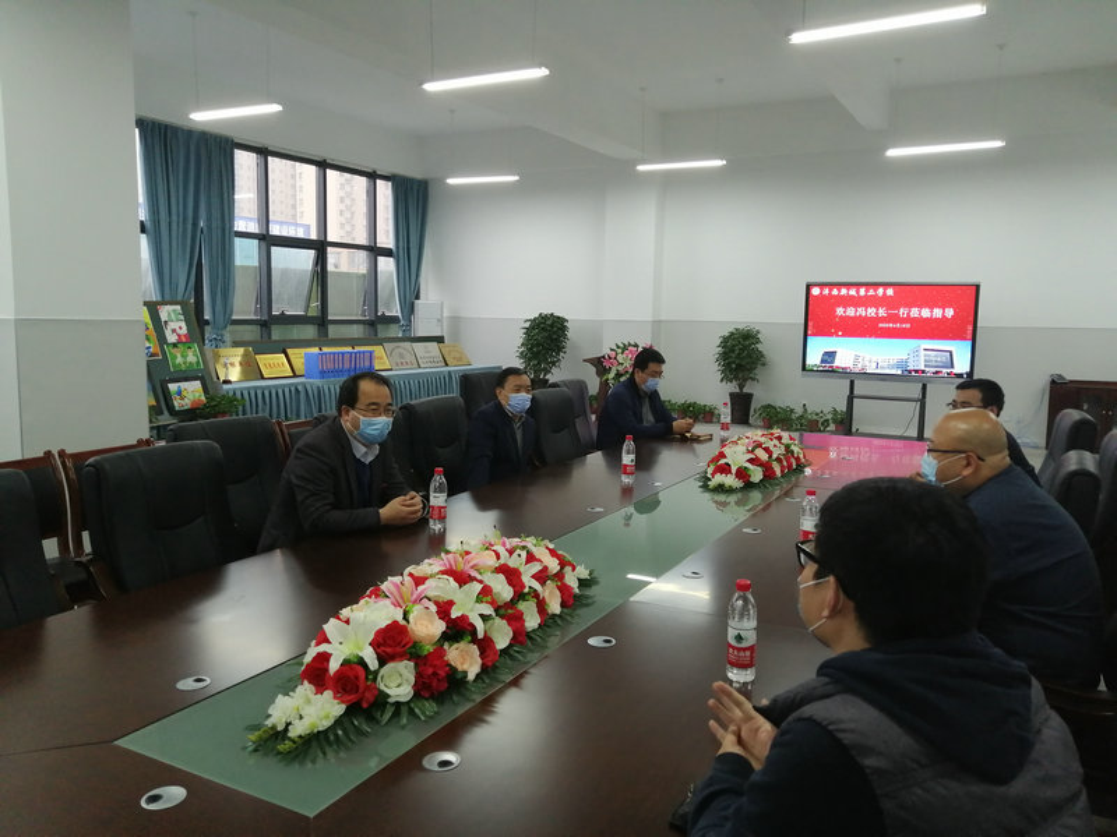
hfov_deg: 65.3
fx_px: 871
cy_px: 418
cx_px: 558
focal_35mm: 27
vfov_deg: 51.4
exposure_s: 1/50
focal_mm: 3.88
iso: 160
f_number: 1.8
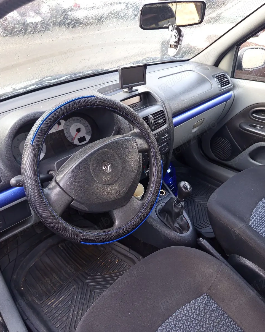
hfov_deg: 54.9
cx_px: 135
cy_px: 153
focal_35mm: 26
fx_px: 255
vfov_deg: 65.9
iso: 406
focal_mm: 5.24
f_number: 1.7
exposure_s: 1/50
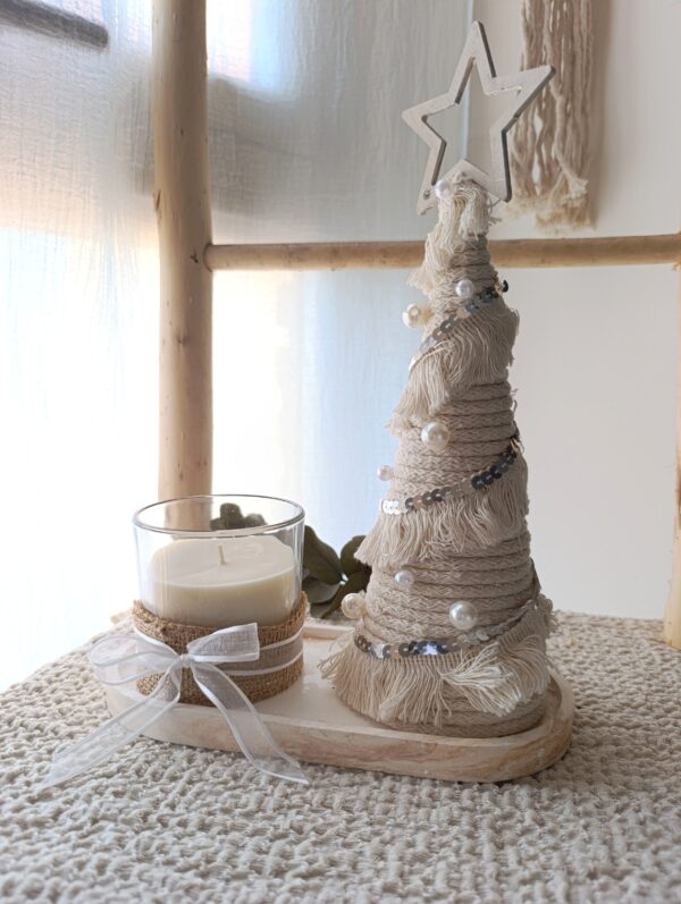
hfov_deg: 59.0
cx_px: 340
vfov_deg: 73.8
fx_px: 602
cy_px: 452
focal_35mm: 23
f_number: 1.6
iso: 320
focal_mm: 6.14
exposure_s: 1/100
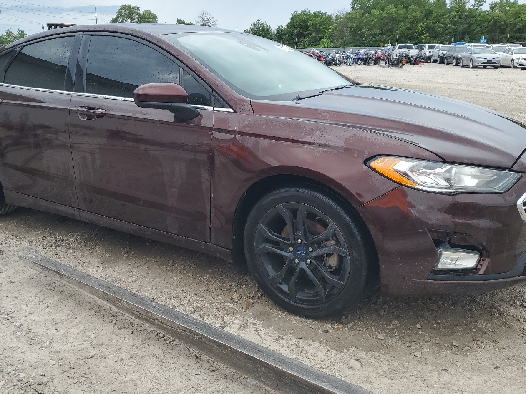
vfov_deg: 42.9
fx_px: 501
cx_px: 232
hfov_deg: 55.2
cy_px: 178
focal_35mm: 33
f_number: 1.5
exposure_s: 1/833
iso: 50
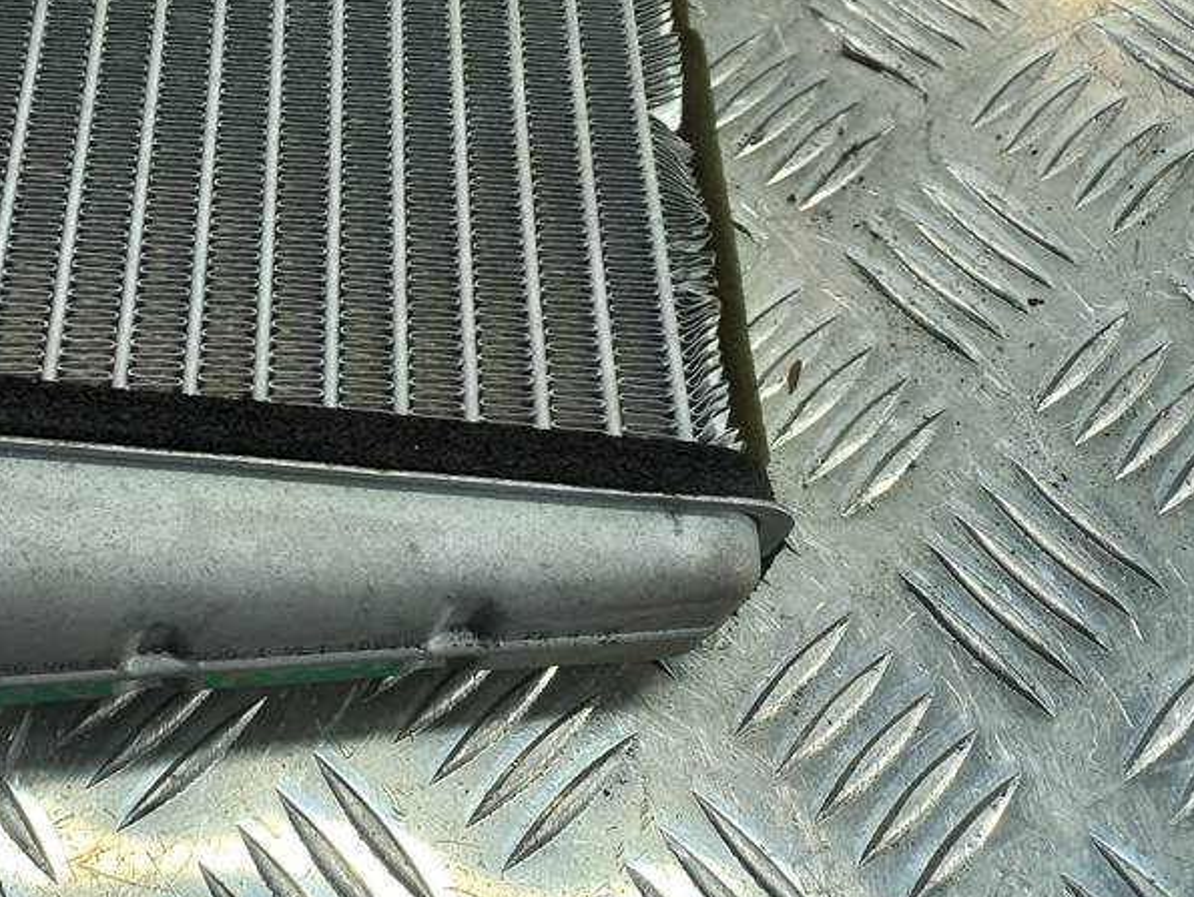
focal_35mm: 43
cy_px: 148
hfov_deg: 41.6
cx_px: 207
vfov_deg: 32.5
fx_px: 1484
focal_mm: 4.6
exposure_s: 1/50
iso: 50
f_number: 1.8
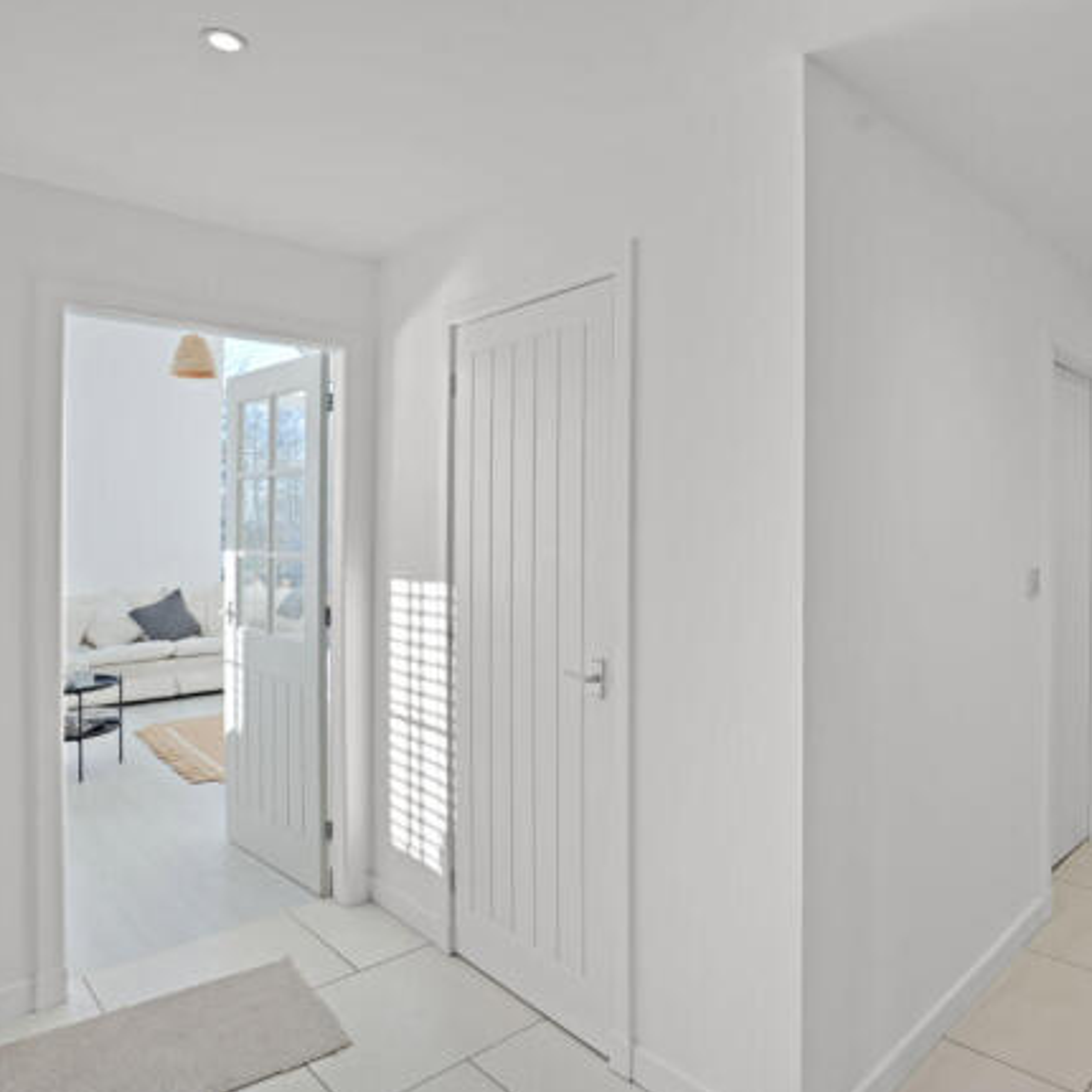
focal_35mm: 22
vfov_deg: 69.6
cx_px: 684
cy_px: 547
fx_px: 785
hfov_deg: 68.5
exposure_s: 1/8
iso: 250
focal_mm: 17
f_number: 8
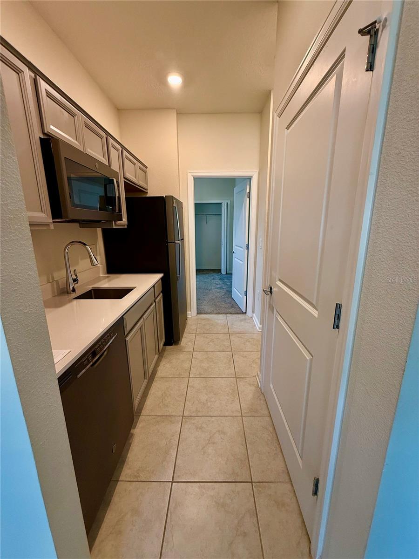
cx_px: 210
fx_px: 226
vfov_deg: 102.1
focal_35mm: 14
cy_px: 280
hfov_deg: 85.7
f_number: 2.2
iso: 200
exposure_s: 1/120
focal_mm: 2.22
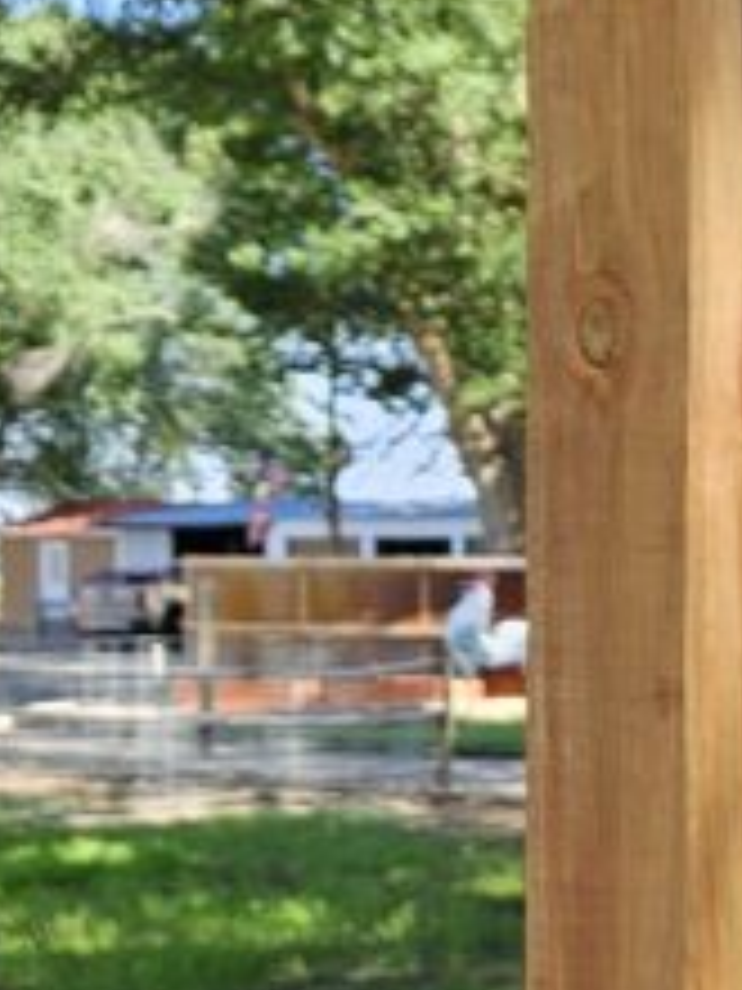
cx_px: 1241
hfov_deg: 12.8
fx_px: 3058
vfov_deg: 18.4
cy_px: 594
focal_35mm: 107
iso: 25
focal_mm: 5.4
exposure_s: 1/280
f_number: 1.8
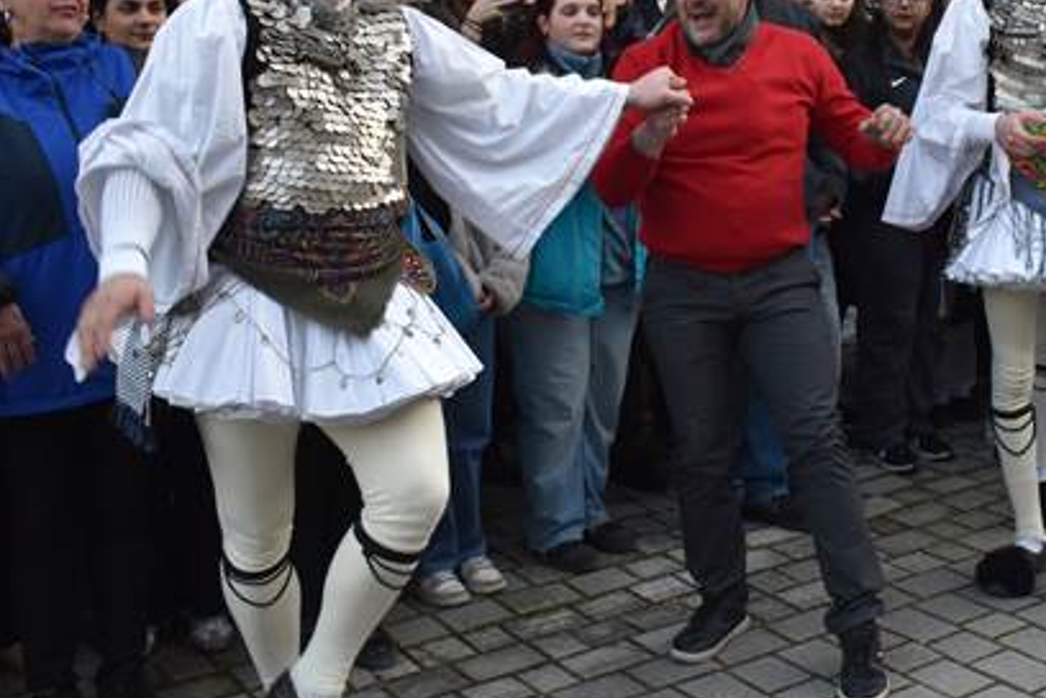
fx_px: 1540
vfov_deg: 25.4
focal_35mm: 53
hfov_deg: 36.7
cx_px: 769
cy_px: 248
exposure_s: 1/250
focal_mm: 18
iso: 720
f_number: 3.5
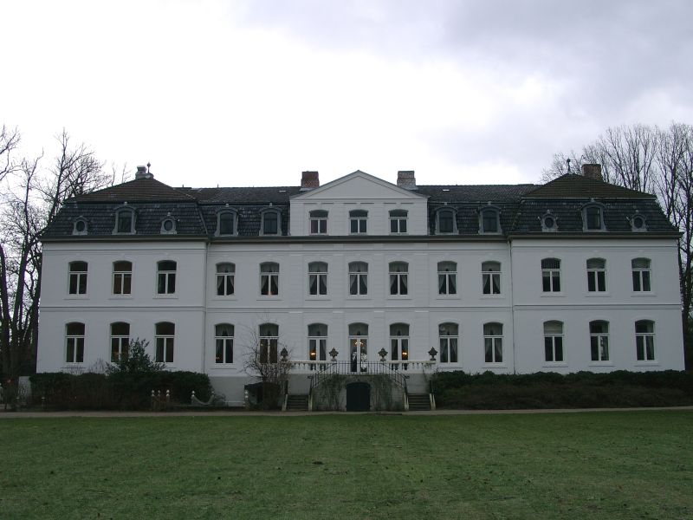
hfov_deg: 49.0
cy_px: 260
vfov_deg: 37.7
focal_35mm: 38
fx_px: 761
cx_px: 346
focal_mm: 8.02
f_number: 4
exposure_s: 1/93
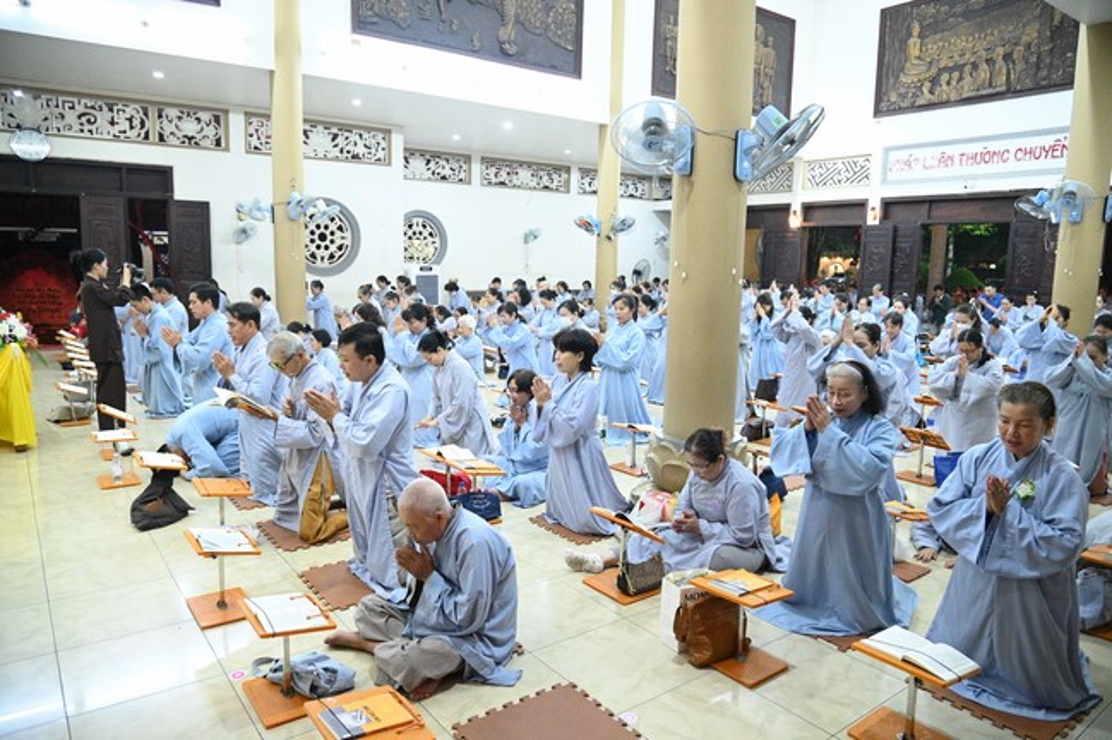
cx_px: 556
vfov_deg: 53.1
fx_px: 741
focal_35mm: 24
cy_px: 370
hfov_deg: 73.8
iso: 16000
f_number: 4.5
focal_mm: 24
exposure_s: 1/200
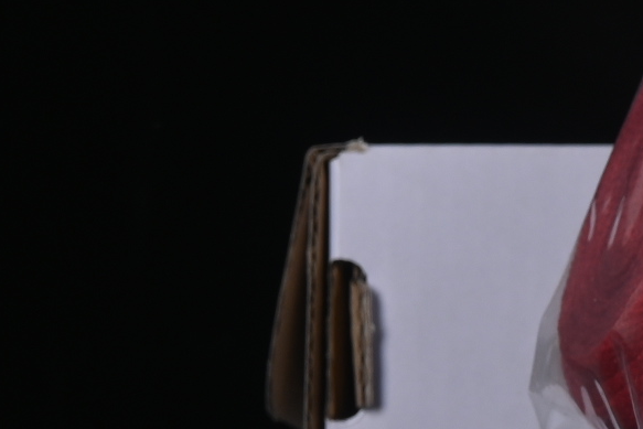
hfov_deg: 5.6
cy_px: 244
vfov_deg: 3.8
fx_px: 6395
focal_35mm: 358
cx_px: 1451
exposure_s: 1/80
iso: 160
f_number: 9
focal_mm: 50
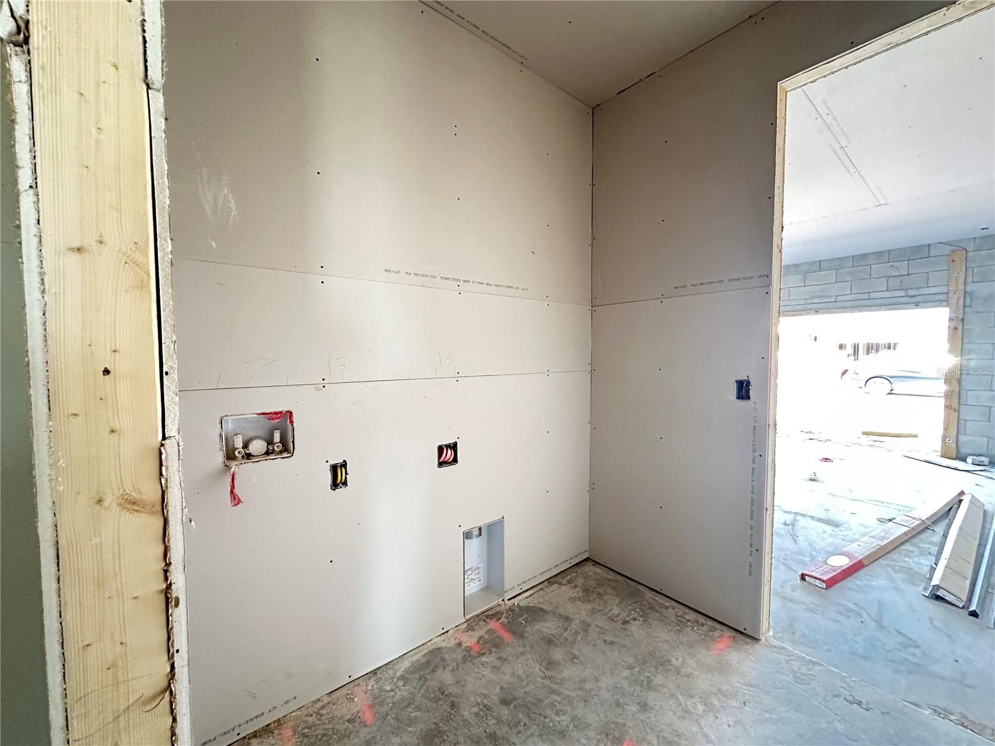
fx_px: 402
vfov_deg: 85.7
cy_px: 373
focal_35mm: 14
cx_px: 498
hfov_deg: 102.1
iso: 500
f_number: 2.2
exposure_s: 1/60
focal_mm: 2.22
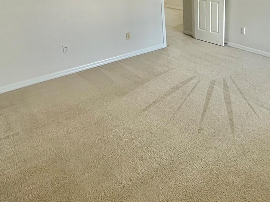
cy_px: 41
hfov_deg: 54.6
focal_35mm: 31
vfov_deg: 43.4
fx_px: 242
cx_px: 214
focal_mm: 2.22
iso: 320
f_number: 2.2
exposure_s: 1/120
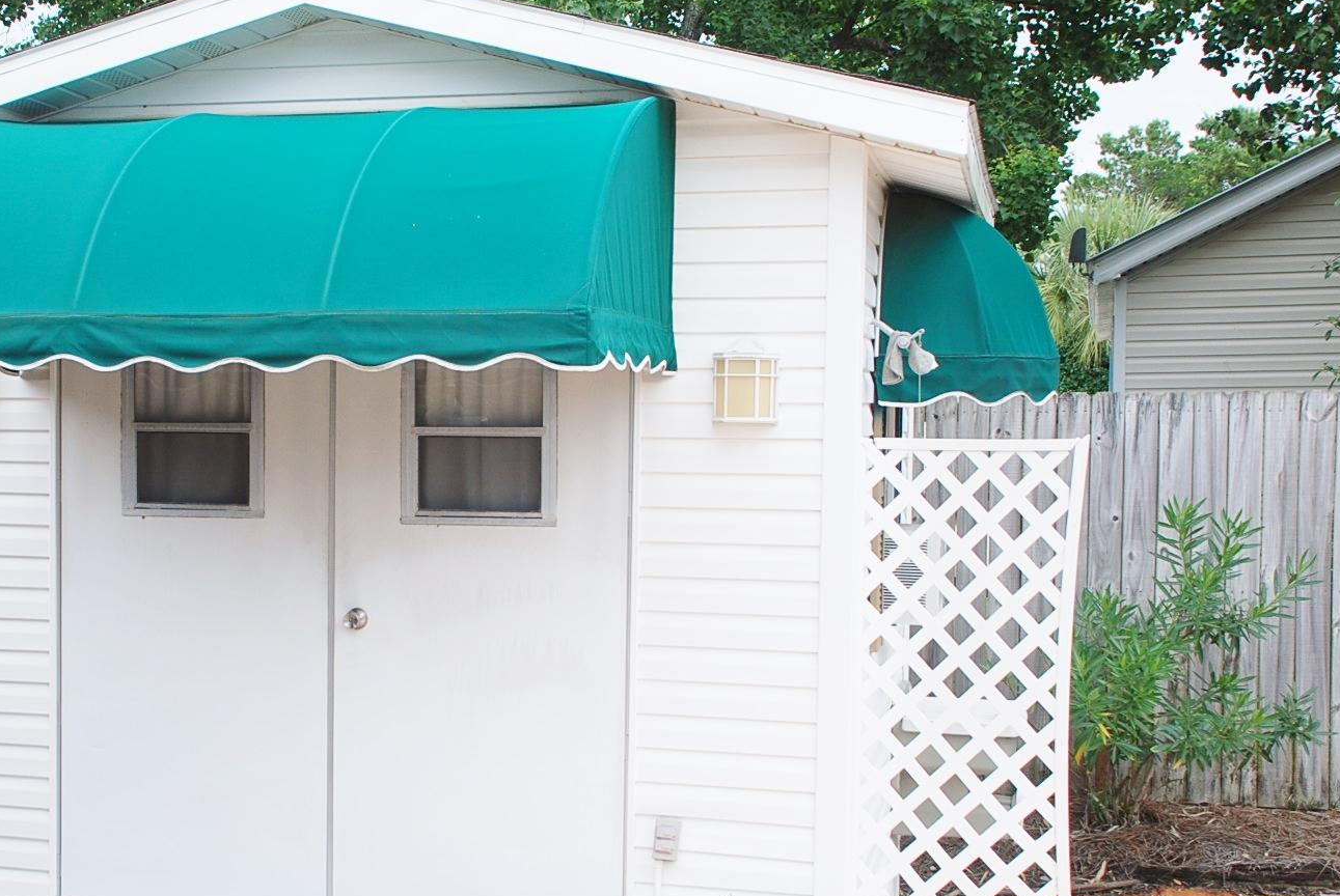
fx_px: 2012
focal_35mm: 54
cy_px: 530
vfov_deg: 25.1
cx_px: 420
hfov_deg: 36.4
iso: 100
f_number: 5.6
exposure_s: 1/125
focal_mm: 24
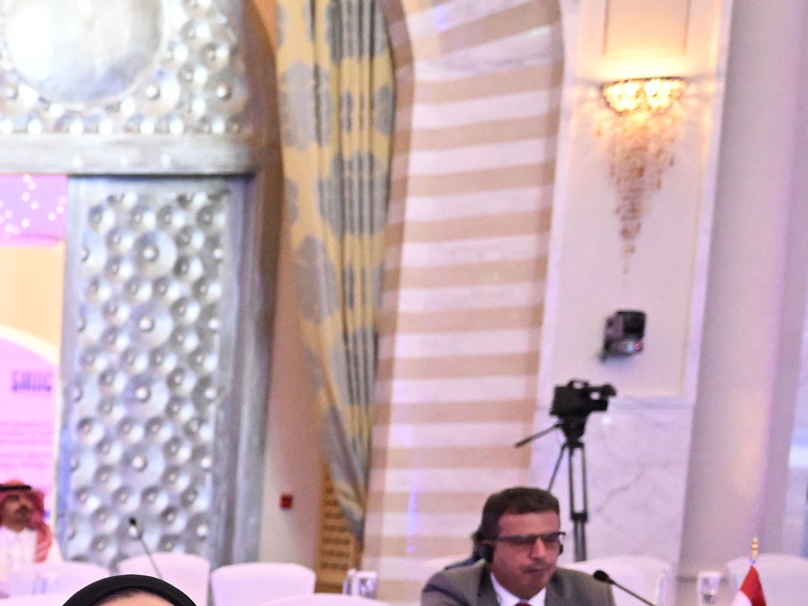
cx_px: -648
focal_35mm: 87
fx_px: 2030
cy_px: 753
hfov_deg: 17.9
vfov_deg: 16.2
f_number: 2.8
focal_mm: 25
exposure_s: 1/125
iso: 3200
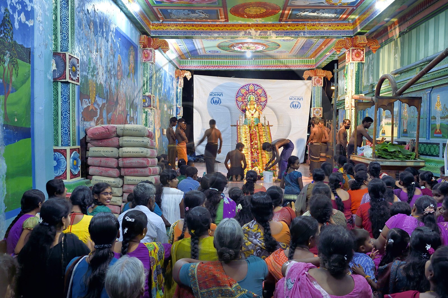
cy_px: 149
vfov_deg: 44.9
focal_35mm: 29
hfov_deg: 63.7
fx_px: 361
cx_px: 224
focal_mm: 29
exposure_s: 1/15
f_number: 5.6
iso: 1600
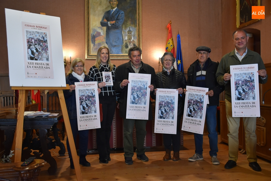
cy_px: 90
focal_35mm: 39
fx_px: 294
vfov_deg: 34.3
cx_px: 136
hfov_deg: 49.5
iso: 800
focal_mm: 26
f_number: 3.8
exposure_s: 1/60
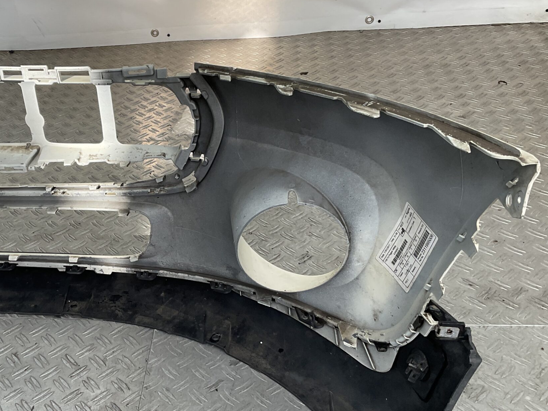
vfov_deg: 32.2
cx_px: 157
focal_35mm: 45
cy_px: 225
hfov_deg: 41.2
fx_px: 712
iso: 16
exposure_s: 1/262
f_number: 1.8
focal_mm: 3
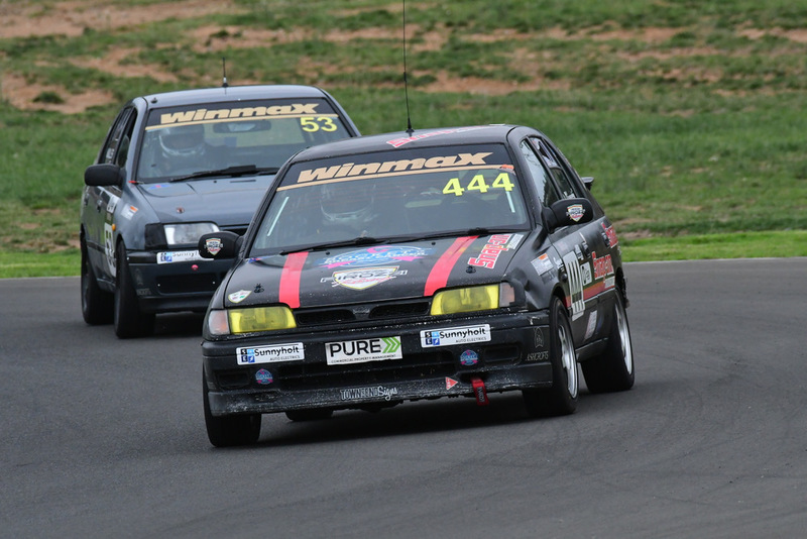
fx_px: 15136
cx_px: 404
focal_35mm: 675
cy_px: 270
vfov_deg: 2.0
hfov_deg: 3.1
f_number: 10
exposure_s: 1/640
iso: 2500
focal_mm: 450
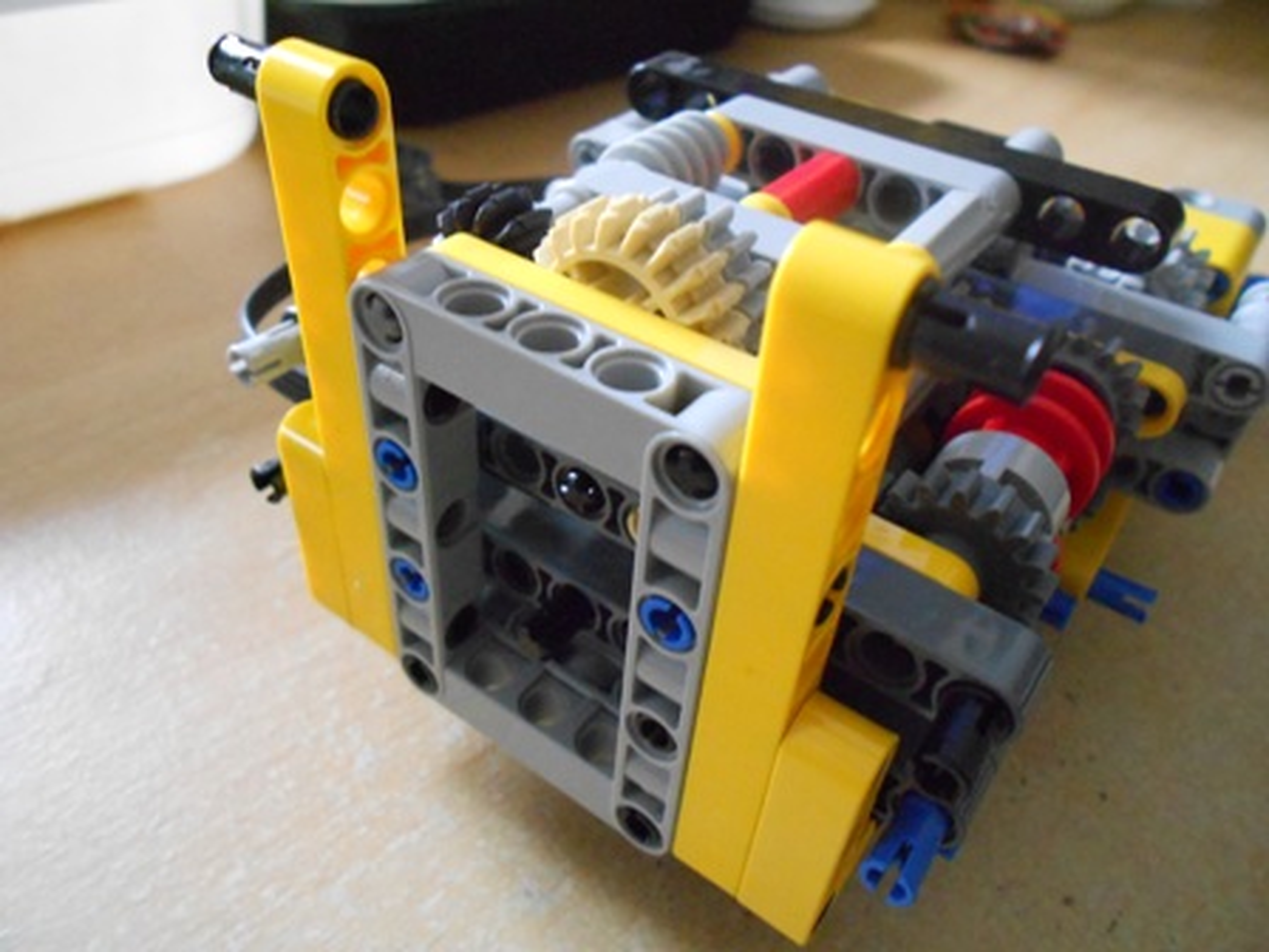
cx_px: 634
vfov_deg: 53.1
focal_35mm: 26
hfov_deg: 67.3
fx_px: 953
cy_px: 476
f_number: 3.2
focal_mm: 4.6
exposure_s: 1/25
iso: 800
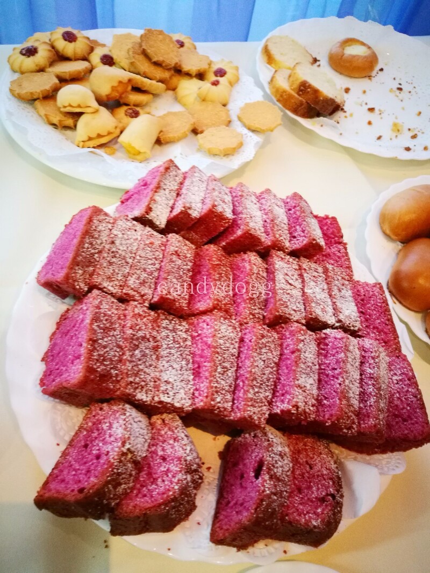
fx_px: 447
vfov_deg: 65.3
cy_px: 286
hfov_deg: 51.3
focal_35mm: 27
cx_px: 215
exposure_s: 1/25
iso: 500
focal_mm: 4.5
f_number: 2.2
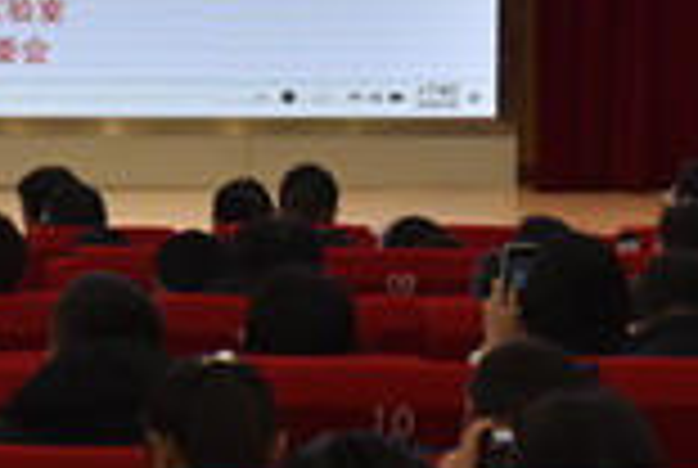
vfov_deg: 6.8
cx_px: -275
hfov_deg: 9.9
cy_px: -74
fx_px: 3943
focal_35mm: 203
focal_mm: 45
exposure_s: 1/200
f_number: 7.1
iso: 800
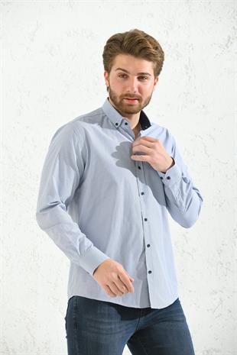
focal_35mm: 175
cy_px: 178
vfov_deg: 11.7
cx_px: 118
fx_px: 1728
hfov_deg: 7.8
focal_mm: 175
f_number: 6.3
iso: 125
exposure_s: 1/160
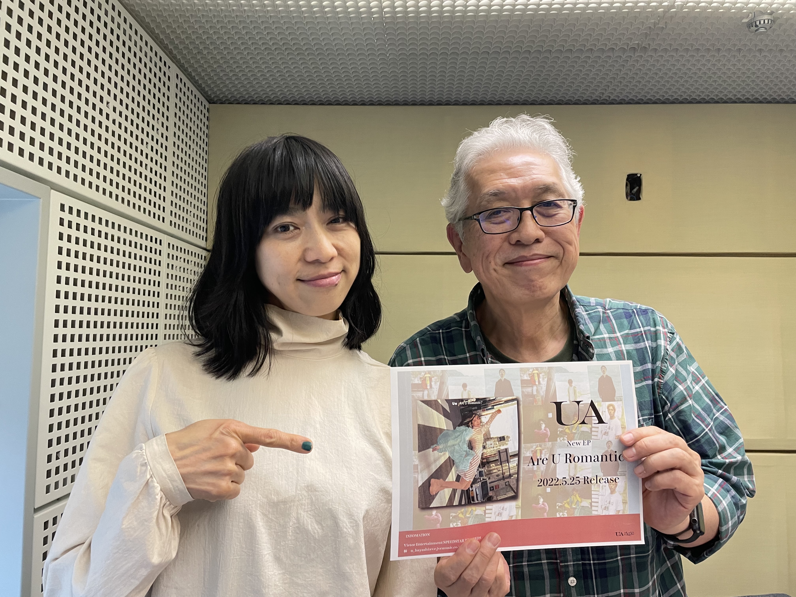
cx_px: 398
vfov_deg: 53.1
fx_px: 598
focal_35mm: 26
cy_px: 298
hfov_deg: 67.3
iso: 125
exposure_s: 1/50
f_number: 1.6
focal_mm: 4.2
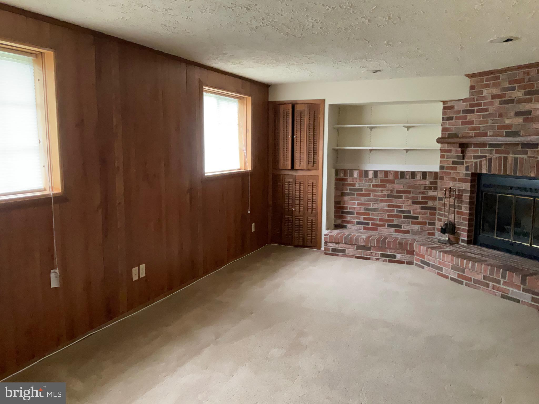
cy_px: 202
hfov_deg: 61.7
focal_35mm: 29
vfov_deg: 48.2
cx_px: 270
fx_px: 452
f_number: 1.8
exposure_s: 1/30
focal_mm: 3
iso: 400
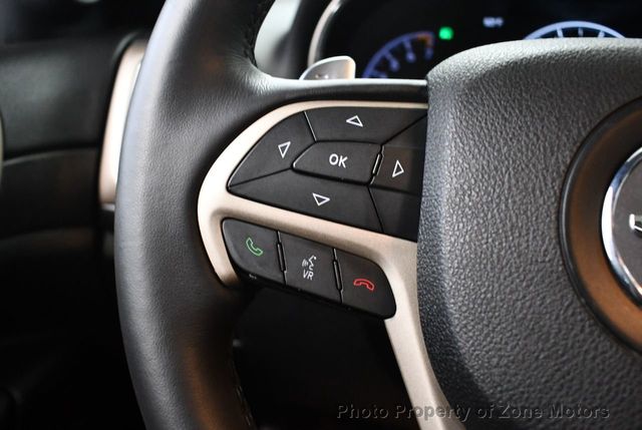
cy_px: 215
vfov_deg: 37.0
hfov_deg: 53.1
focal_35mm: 36
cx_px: 321
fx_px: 643
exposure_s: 1/80
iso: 3200
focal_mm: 18
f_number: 3.5
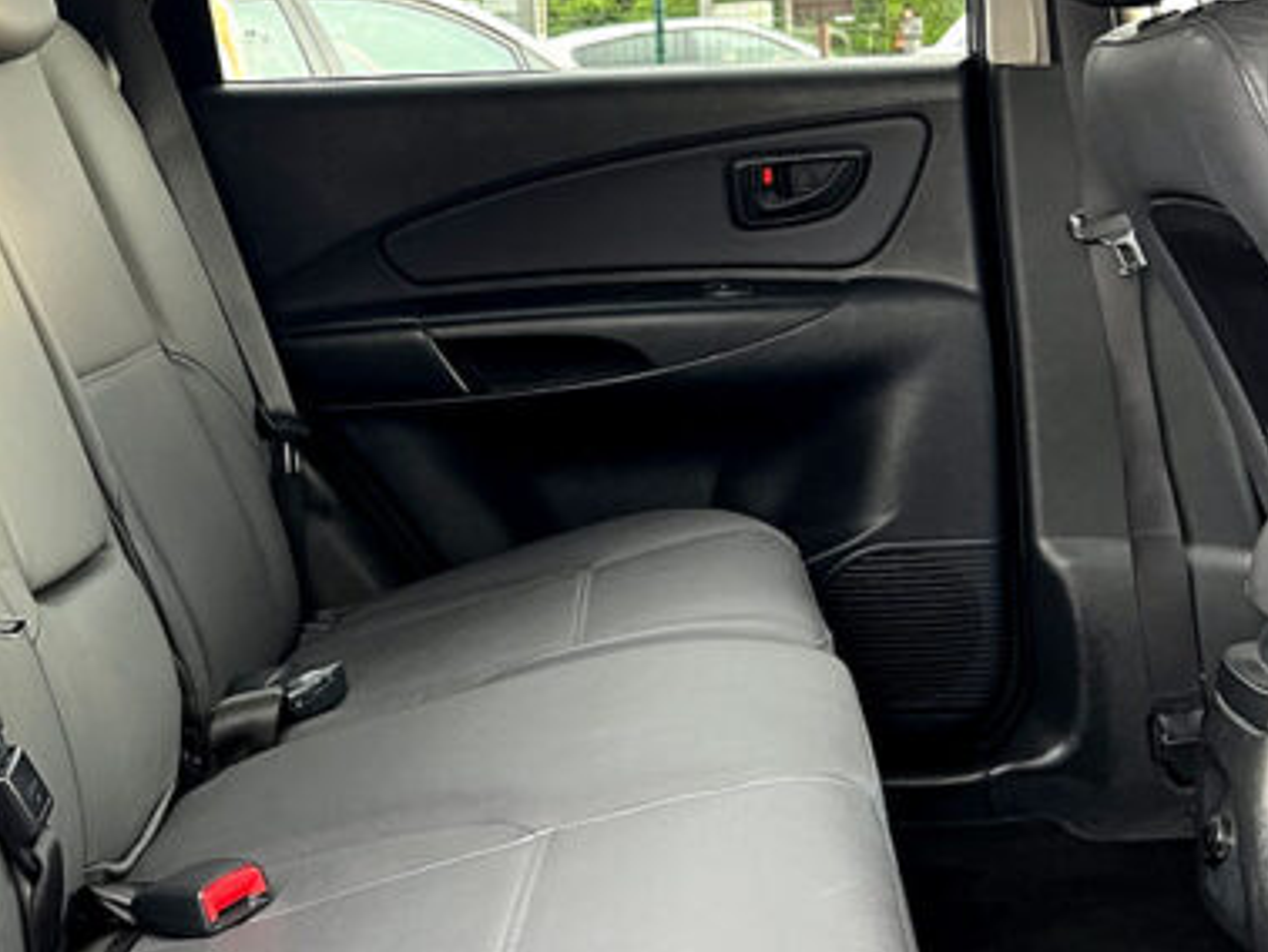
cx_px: 399
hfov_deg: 34.5
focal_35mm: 55
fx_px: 2016
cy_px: 432
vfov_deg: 26.6
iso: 250
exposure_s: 1/60
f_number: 1.5
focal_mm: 5.7
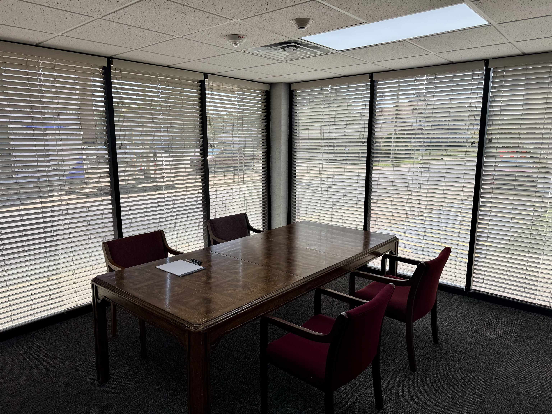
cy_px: 207
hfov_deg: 71.6
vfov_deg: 56.8
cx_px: 276
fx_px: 383
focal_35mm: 24
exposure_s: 1/518
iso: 80
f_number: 1.78
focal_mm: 6.76
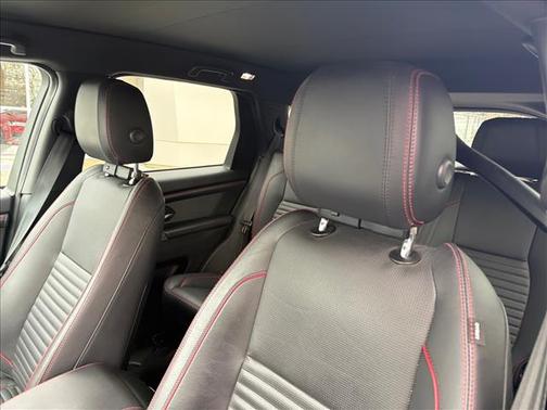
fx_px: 379
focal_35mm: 24
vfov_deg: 56.8
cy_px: 205
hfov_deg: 71.6
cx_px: 274
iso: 320
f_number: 1.78
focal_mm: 6.76
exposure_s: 1/60
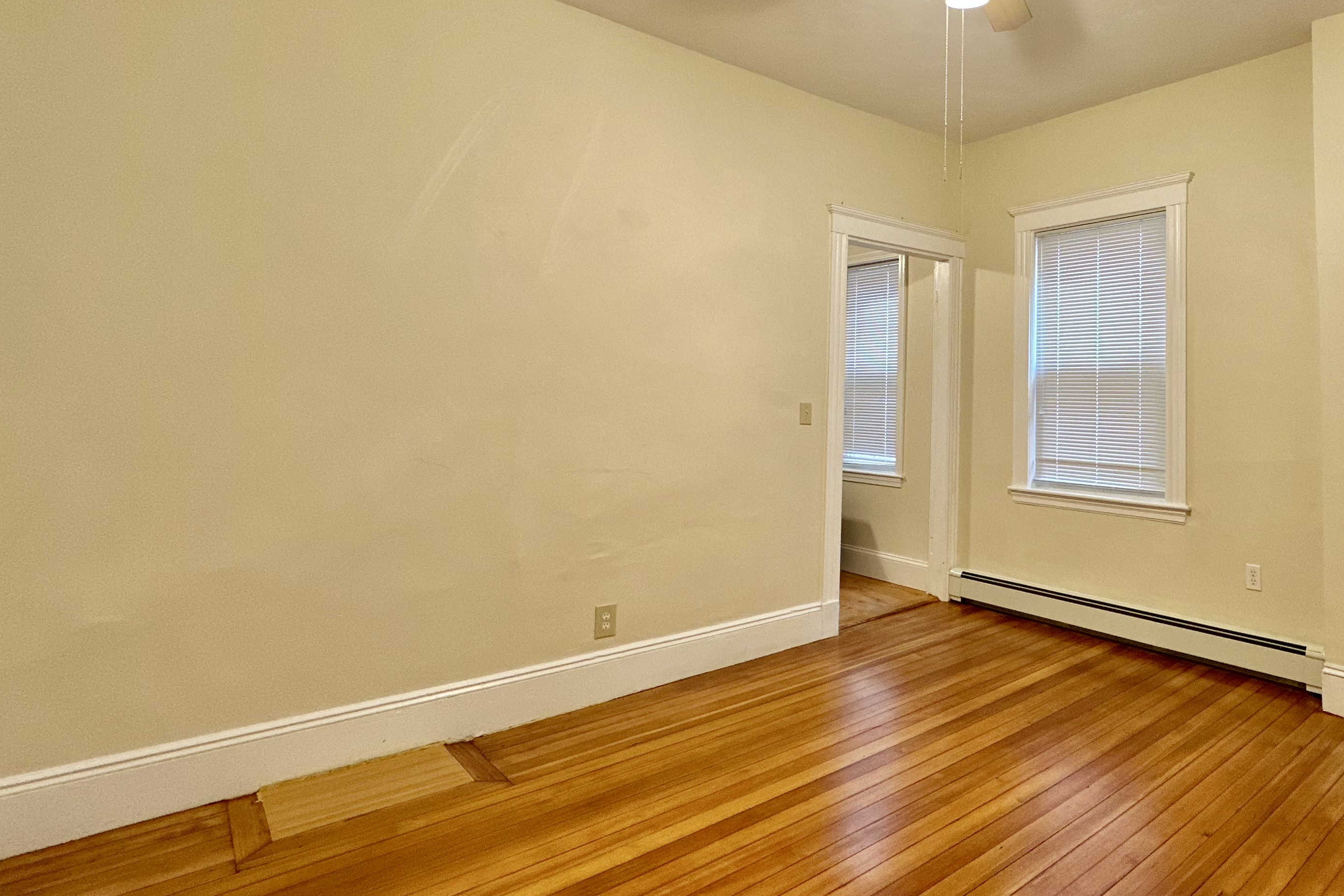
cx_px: 925
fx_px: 784
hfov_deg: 77.8
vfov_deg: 59.0
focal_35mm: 21
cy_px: 360
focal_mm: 2.22
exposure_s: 1/60
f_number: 2.2
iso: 200
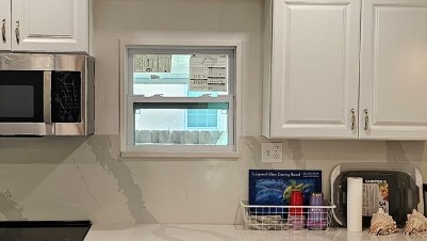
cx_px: 206
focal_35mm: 64
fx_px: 725
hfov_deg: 32.8
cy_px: 109
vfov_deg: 18.8
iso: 100
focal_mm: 6.3
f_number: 1.7
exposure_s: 1/120
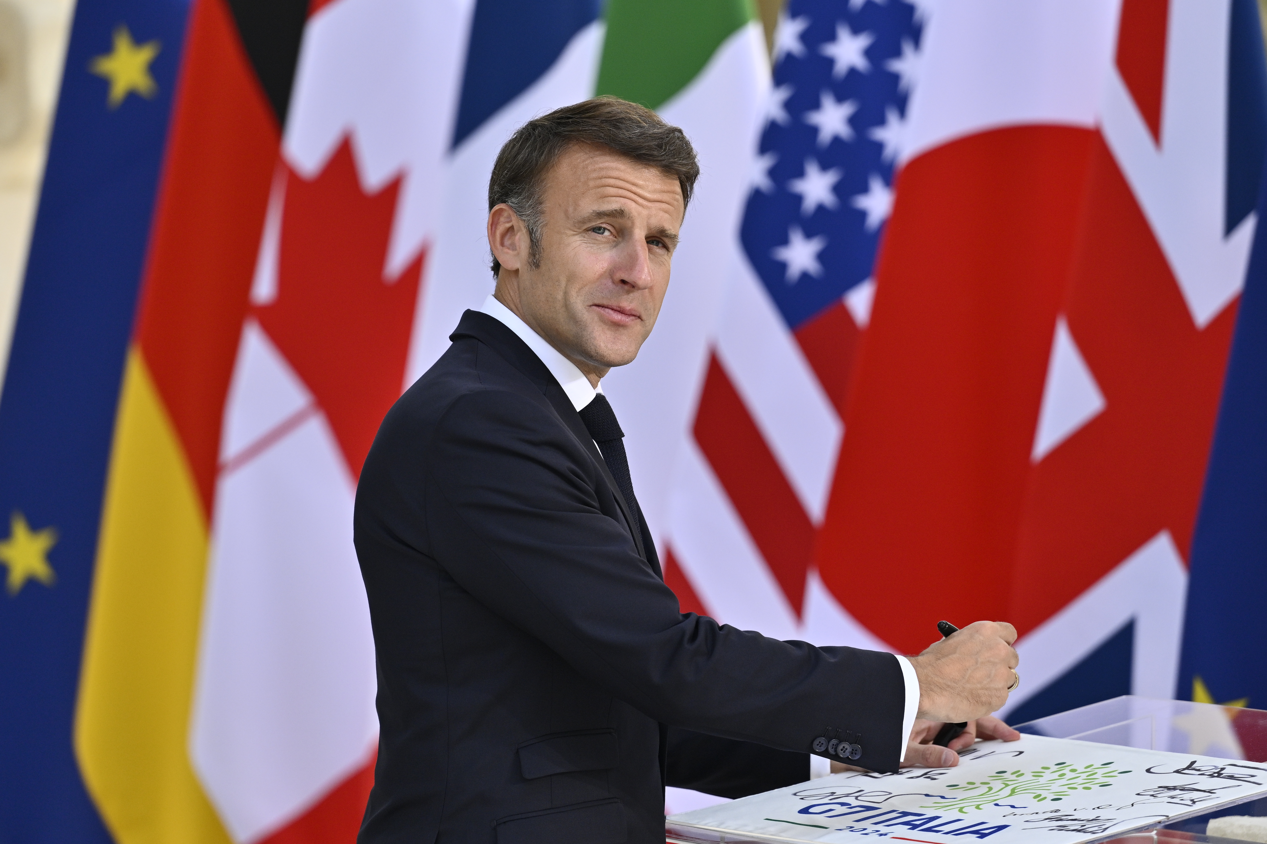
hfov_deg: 7.2
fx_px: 10027
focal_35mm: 285
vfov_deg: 4.8
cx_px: 634
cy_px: 422
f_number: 3.2
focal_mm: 190
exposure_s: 1/2500
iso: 250
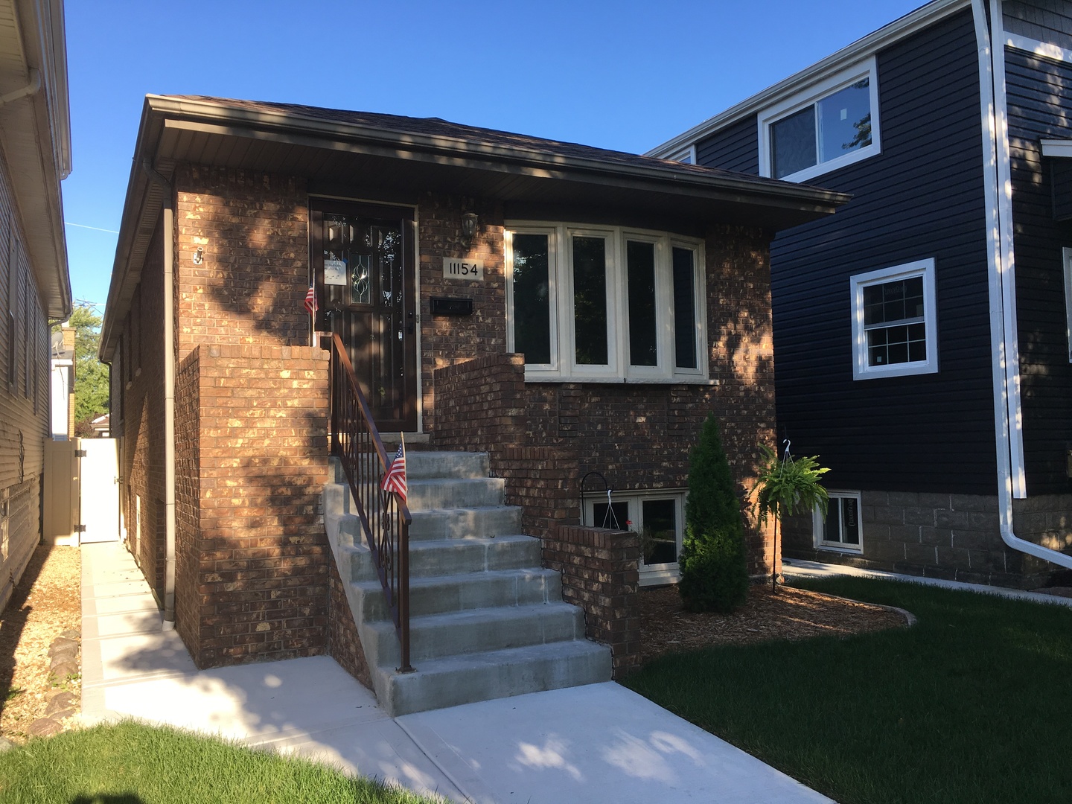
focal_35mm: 29
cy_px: 402
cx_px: 536
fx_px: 898
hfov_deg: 61.7
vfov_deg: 48.2
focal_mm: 4.15
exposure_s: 1/509
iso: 25
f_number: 2.2
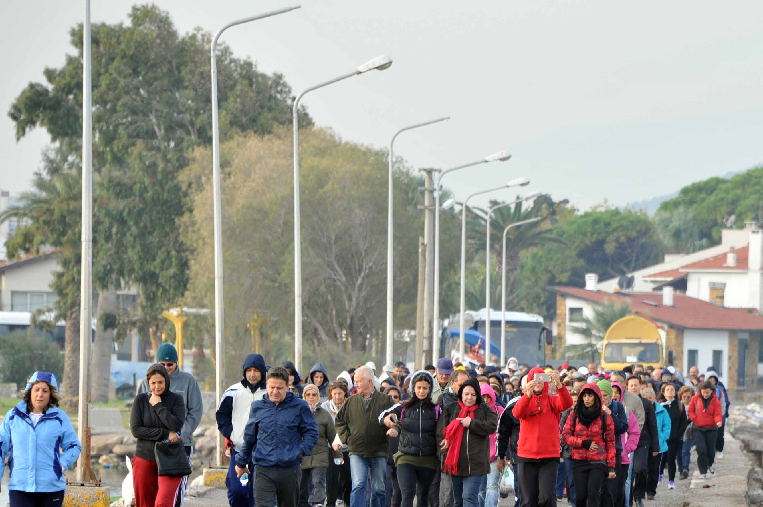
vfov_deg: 3.4
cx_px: 558
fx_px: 8450
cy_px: 401
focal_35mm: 399
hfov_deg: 5.2
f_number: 9
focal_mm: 250
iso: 800
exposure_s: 1/250
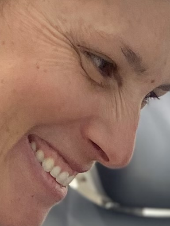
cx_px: 116
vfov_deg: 9.3
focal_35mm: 205
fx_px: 1341
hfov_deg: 7.3
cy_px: 380
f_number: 1.8
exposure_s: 1/100
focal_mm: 4.25
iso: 100
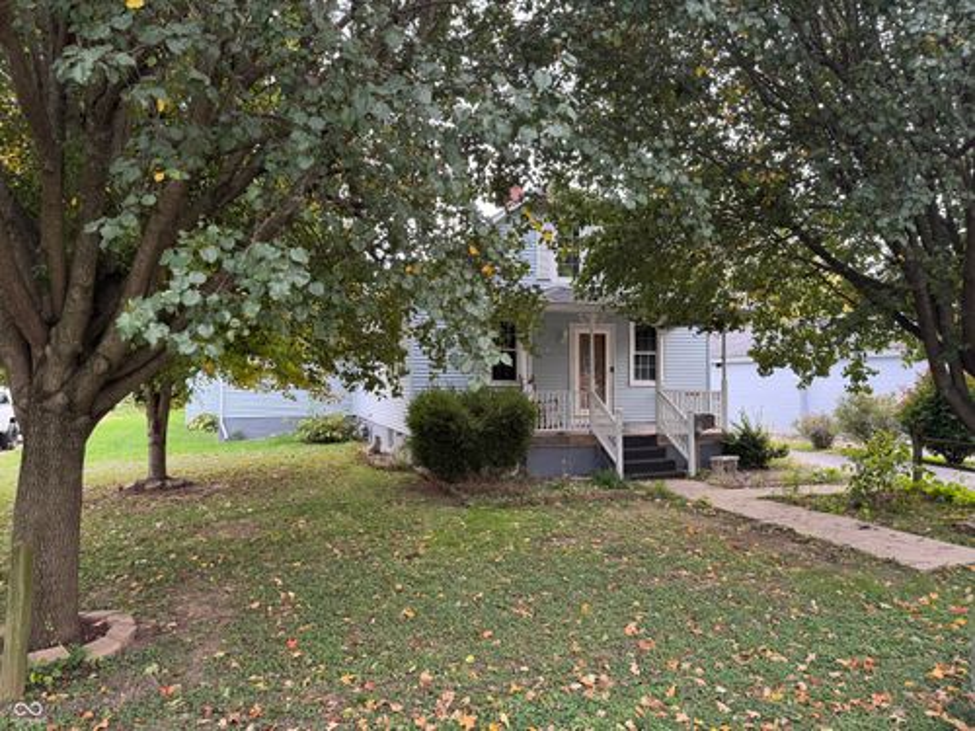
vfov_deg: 56.8
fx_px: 676
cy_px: 366
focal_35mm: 24
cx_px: 488
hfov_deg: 71.6
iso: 80
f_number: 1.78
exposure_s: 1/121
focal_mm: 6.76
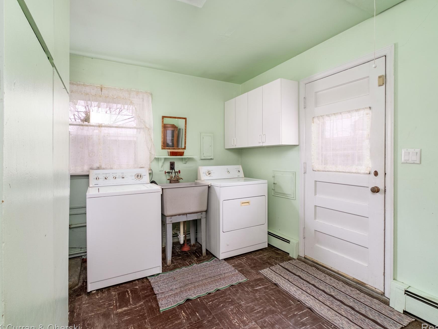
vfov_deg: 74.7
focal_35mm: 17
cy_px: 163
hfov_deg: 91.0
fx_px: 215
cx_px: 213
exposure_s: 1/125
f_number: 6.4
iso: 500
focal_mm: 10
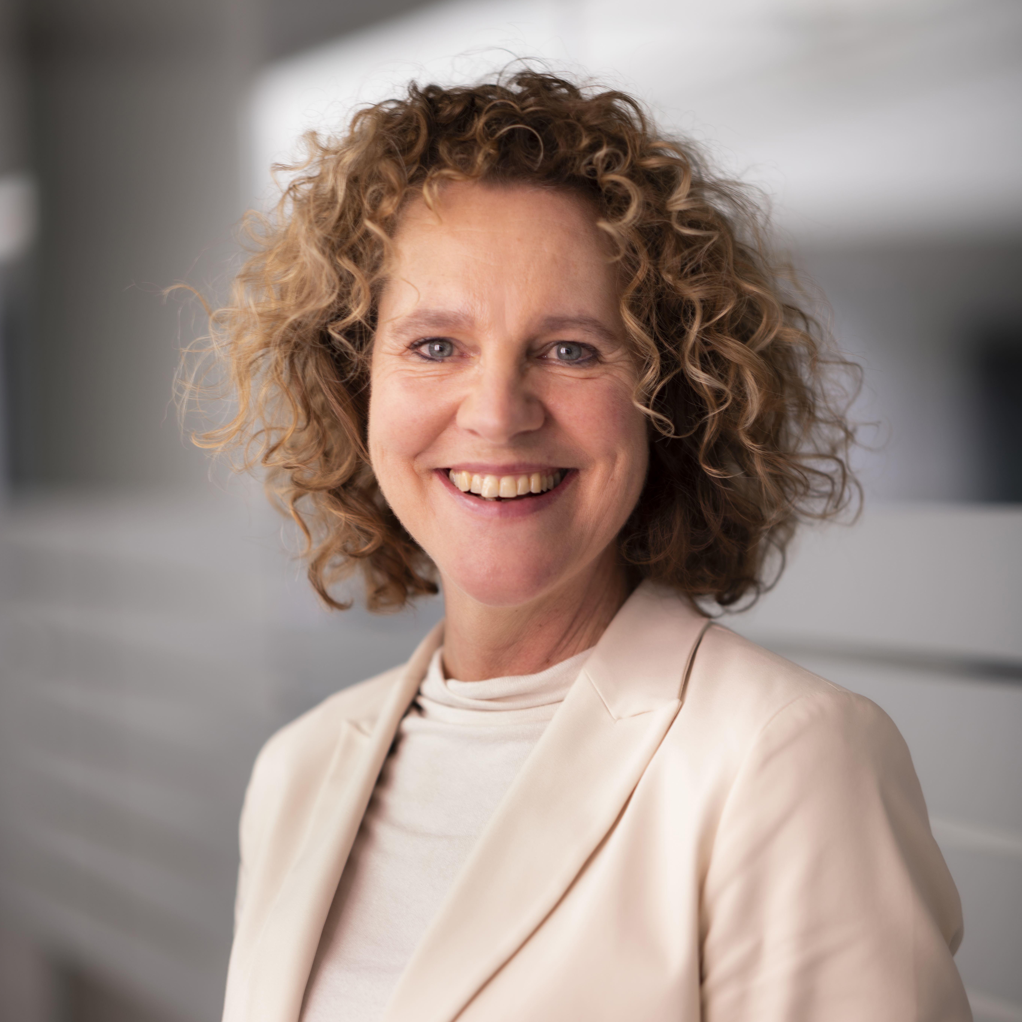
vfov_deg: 16.0
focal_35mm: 109
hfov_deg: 16.0
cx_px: 509
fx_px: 3641
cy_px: 557
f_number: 1.8
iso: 31
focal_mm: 85
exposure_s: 1/100
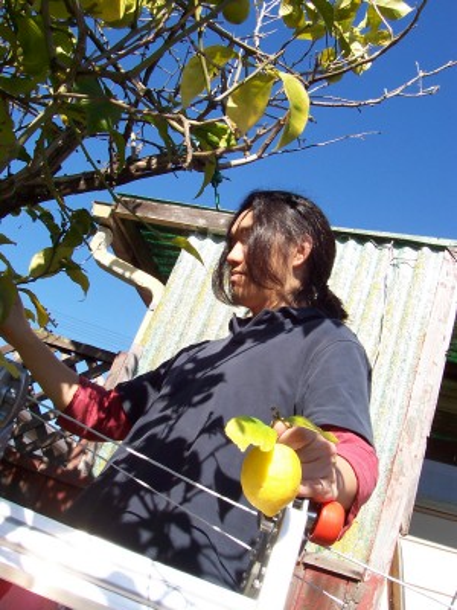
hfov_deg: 38.7
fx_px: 651
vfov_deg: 50.1
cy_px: 305
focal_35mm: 37
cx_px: 228
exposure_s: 1/250
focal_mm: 5.6
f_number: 5.6
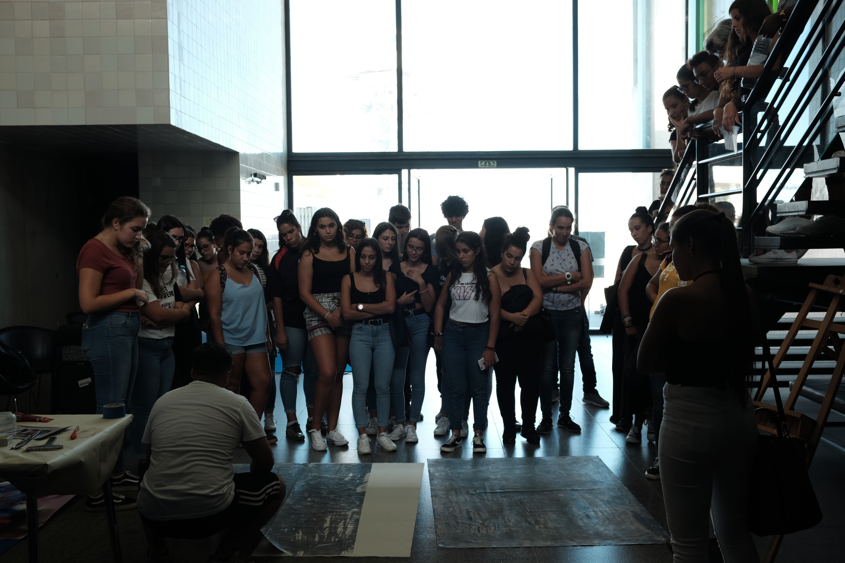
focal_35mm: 35
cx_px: 422
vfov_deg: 37.9
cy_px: 282
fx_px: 821
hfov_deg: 54.4
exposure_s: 1/125
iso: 400
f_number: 4.5
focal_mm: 23.3
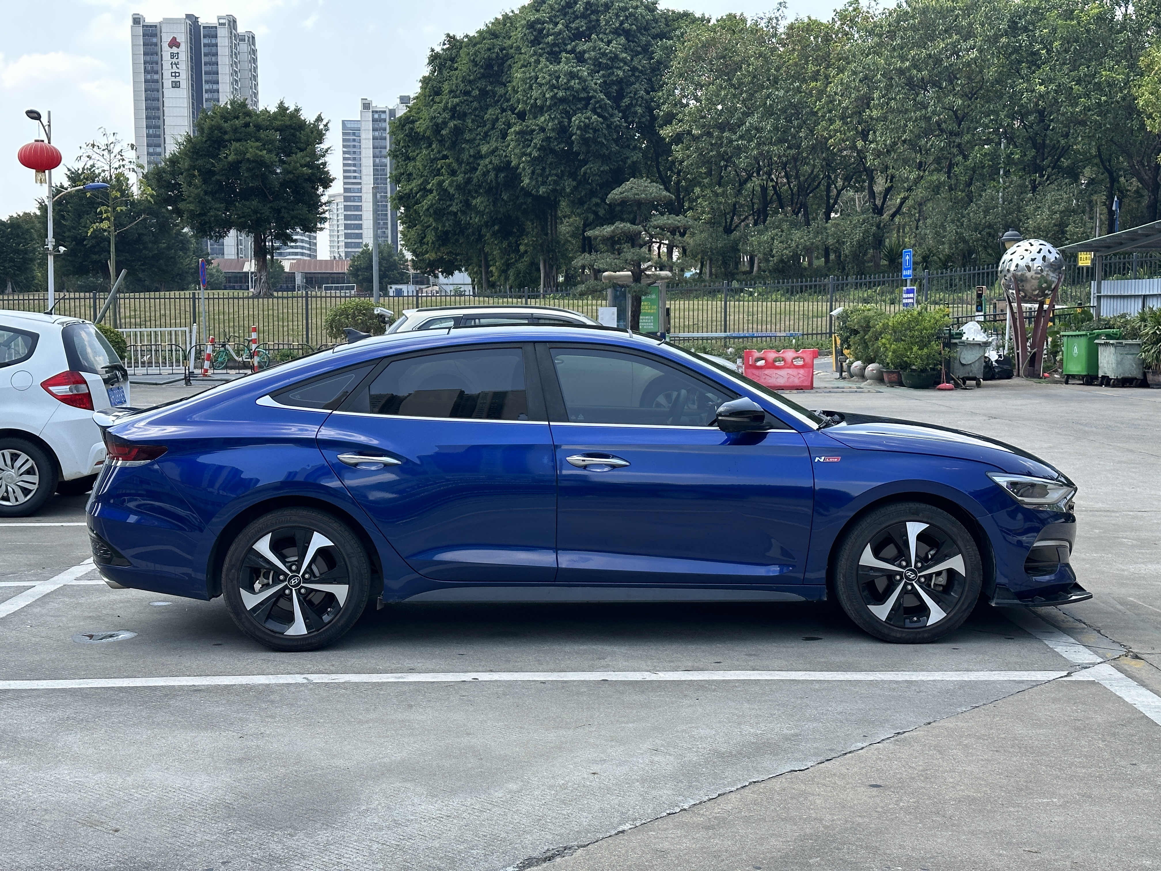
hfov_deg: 39.7
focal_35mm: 48
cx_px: 580
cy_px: 436
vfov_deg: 30.3
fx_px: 1610
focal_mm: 6.86
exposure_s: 1/1062
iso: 64
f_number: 1.78
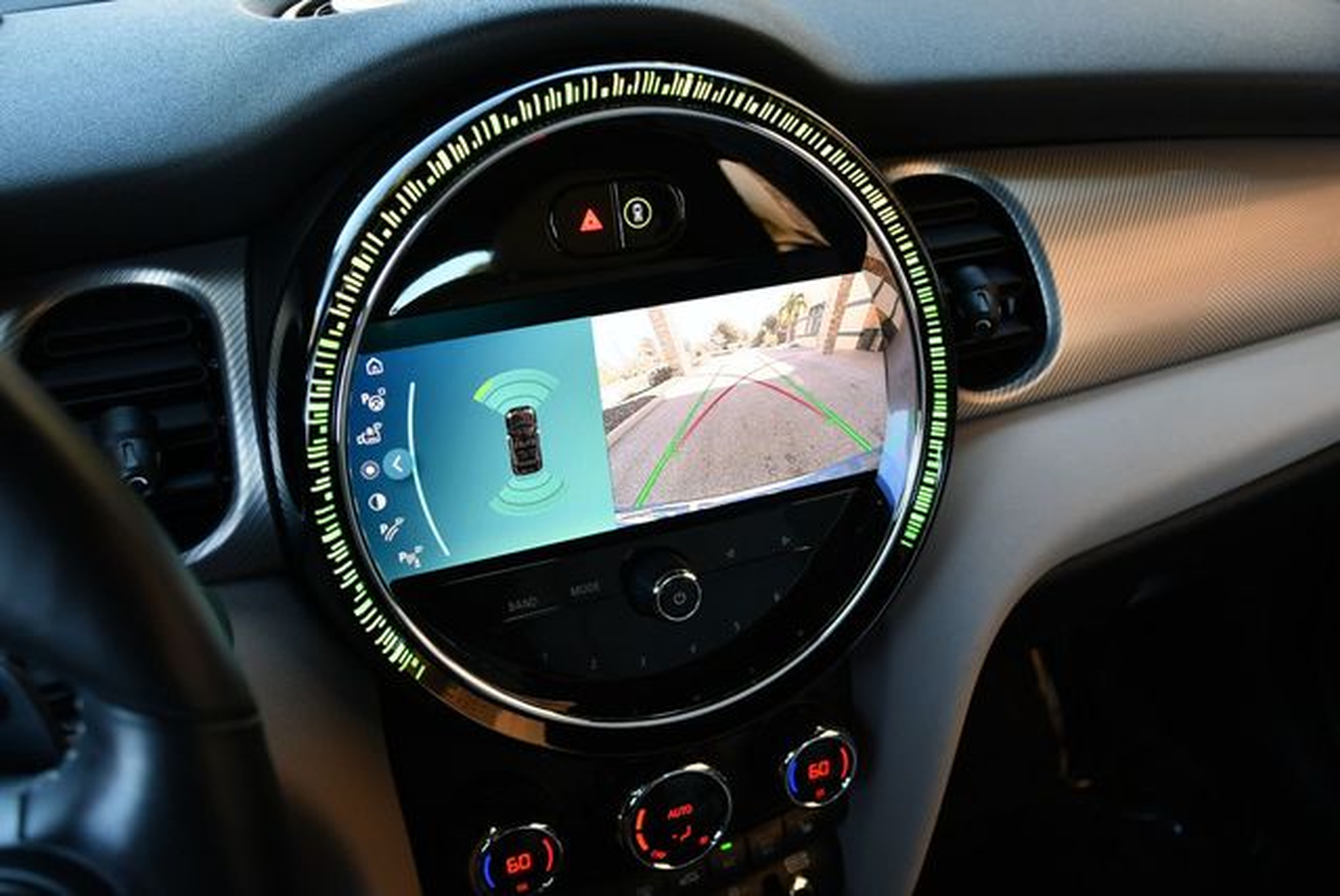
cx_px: 670
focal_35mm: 36
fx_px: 1341
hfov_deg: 53.1
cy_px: 448
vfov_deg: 36.9
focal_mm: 18
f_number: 3.5
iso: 400
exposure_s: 1/250
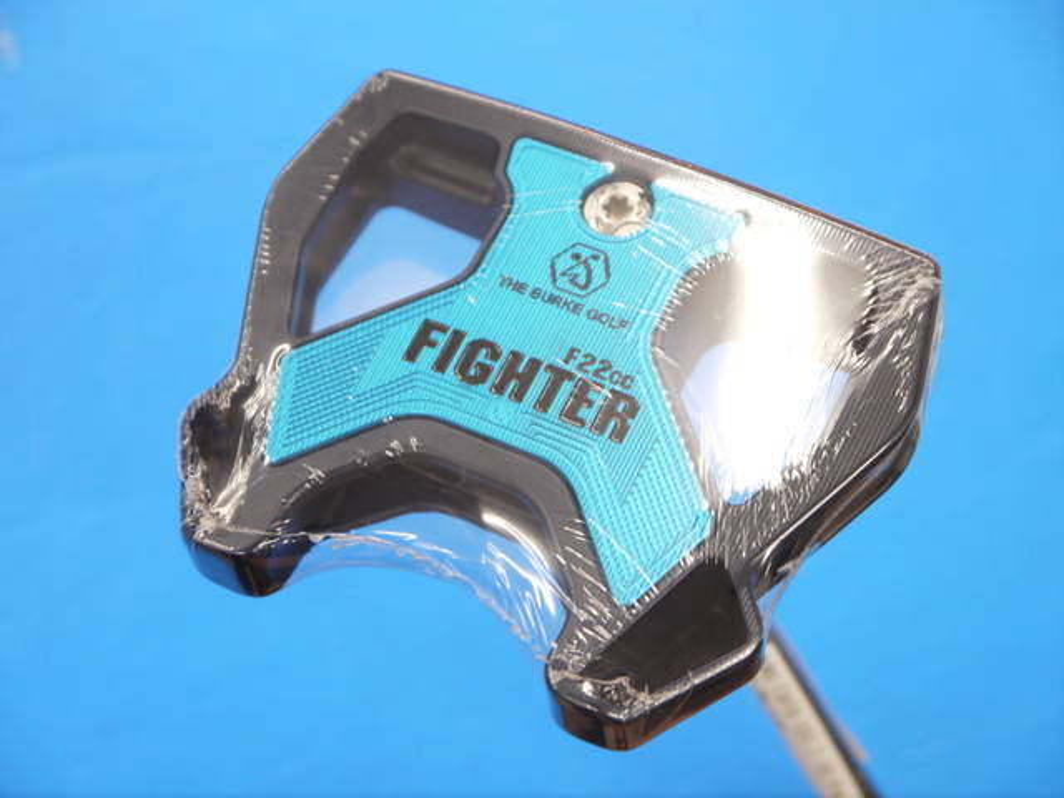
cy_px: 399
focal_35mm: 84
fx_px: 2582
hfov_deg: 23.3
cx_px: 532
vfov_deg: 17.6
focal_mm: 42
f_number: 5.6
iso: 640
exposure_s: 1/80
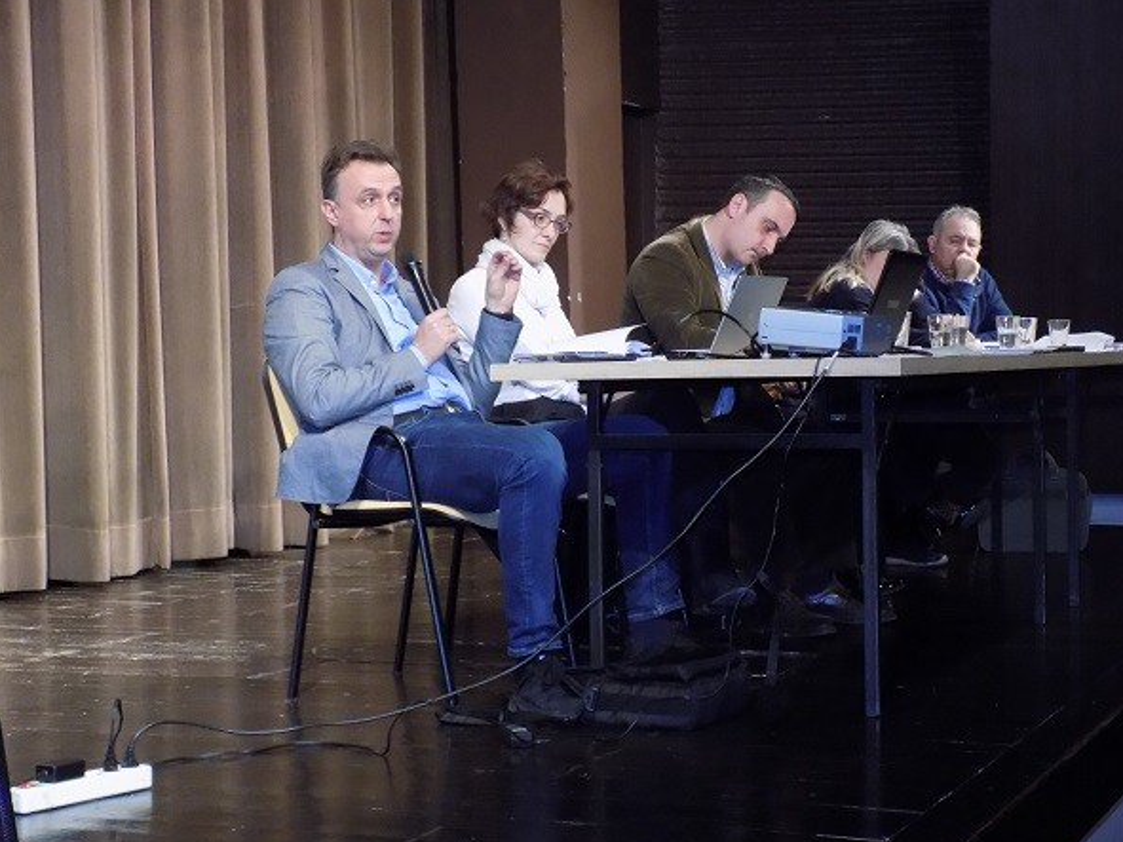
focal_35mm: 66
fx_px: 2141
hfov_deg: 29.4
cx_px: 568
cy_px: 426
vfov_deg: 22.2
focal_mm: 11.5
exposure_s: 1/30
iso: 640
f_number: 4.1
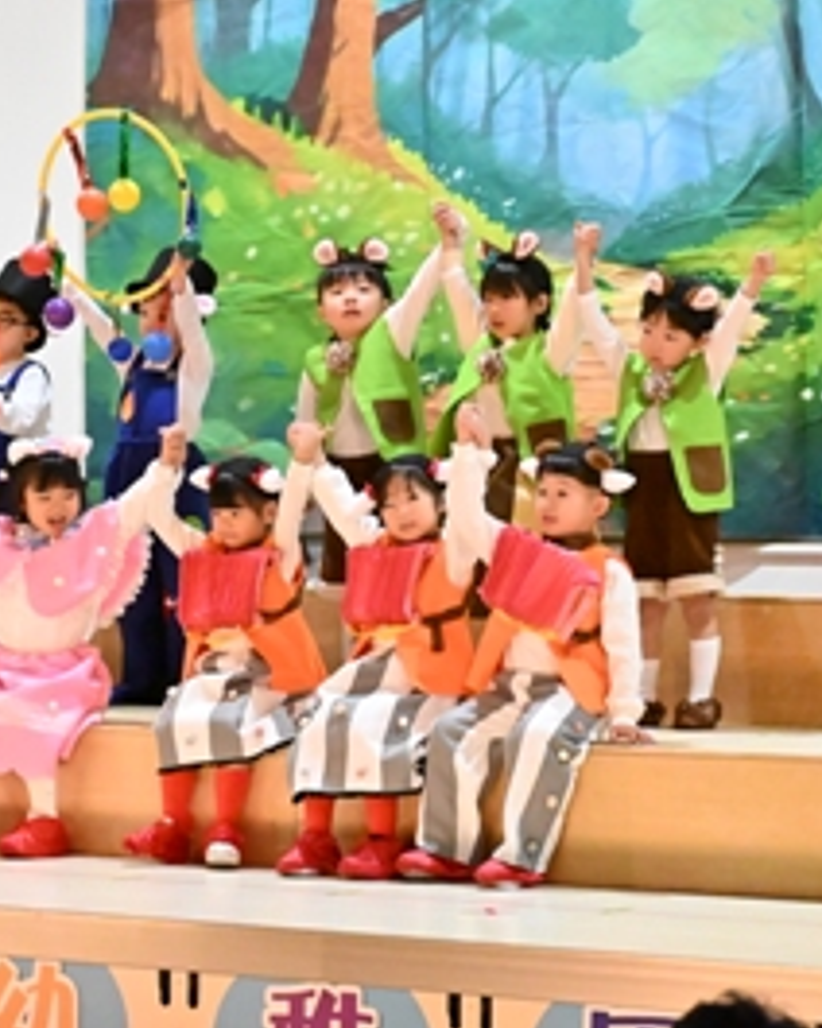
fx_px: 4461
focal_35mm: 147
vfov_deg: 13.1
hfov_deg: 10.5
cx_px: 186
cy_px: 514
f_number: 6.3
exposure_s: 1/1250
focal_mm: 69
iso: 25600
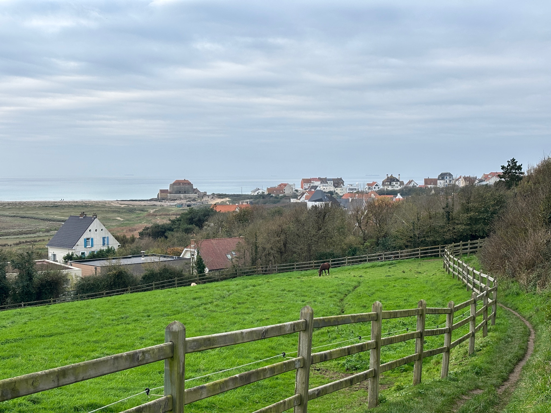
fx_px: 828
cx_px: 276
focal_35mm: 52
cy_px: 206
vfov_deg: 28.0
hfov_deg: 36.8
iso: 32
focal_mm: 5.96
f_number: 1.6
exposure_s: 1/707
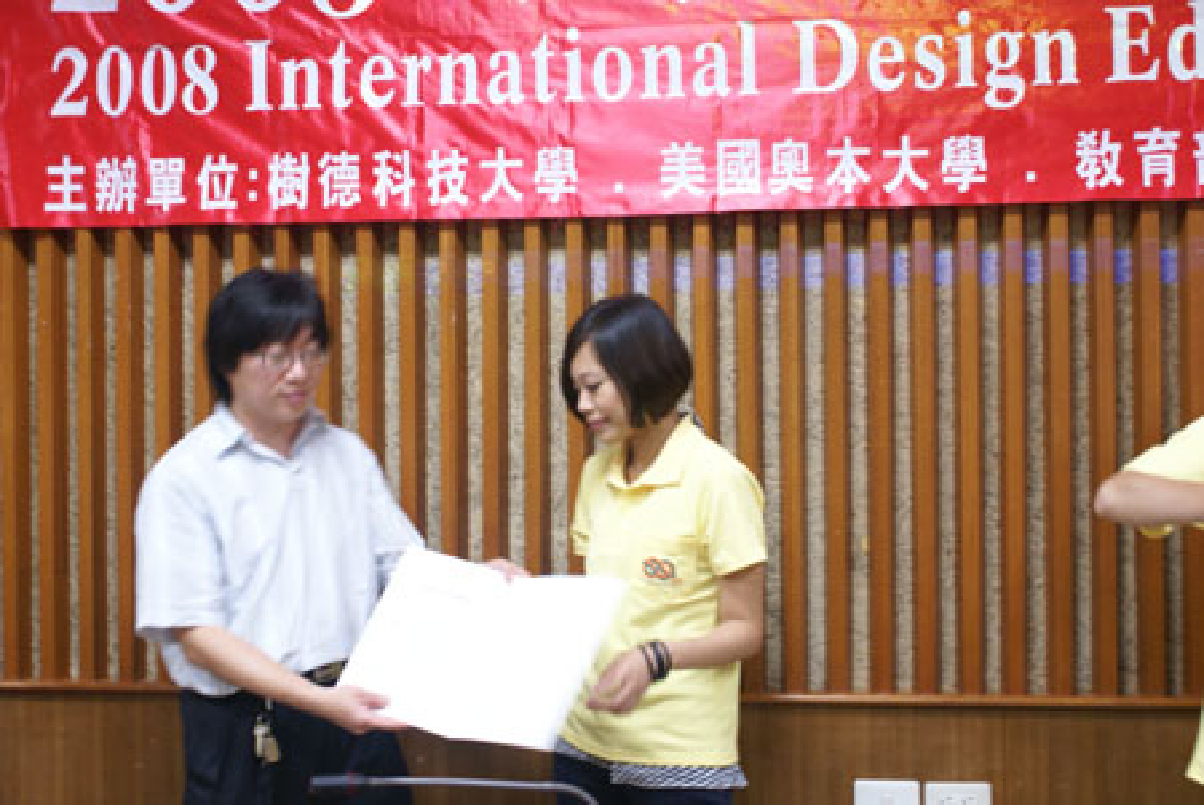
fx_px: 1757
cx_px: 602
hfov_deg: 37.8
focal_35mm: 52
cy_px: 402
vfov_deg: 25.8
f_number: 5.6
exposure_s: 1/15
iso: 400
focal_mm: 35
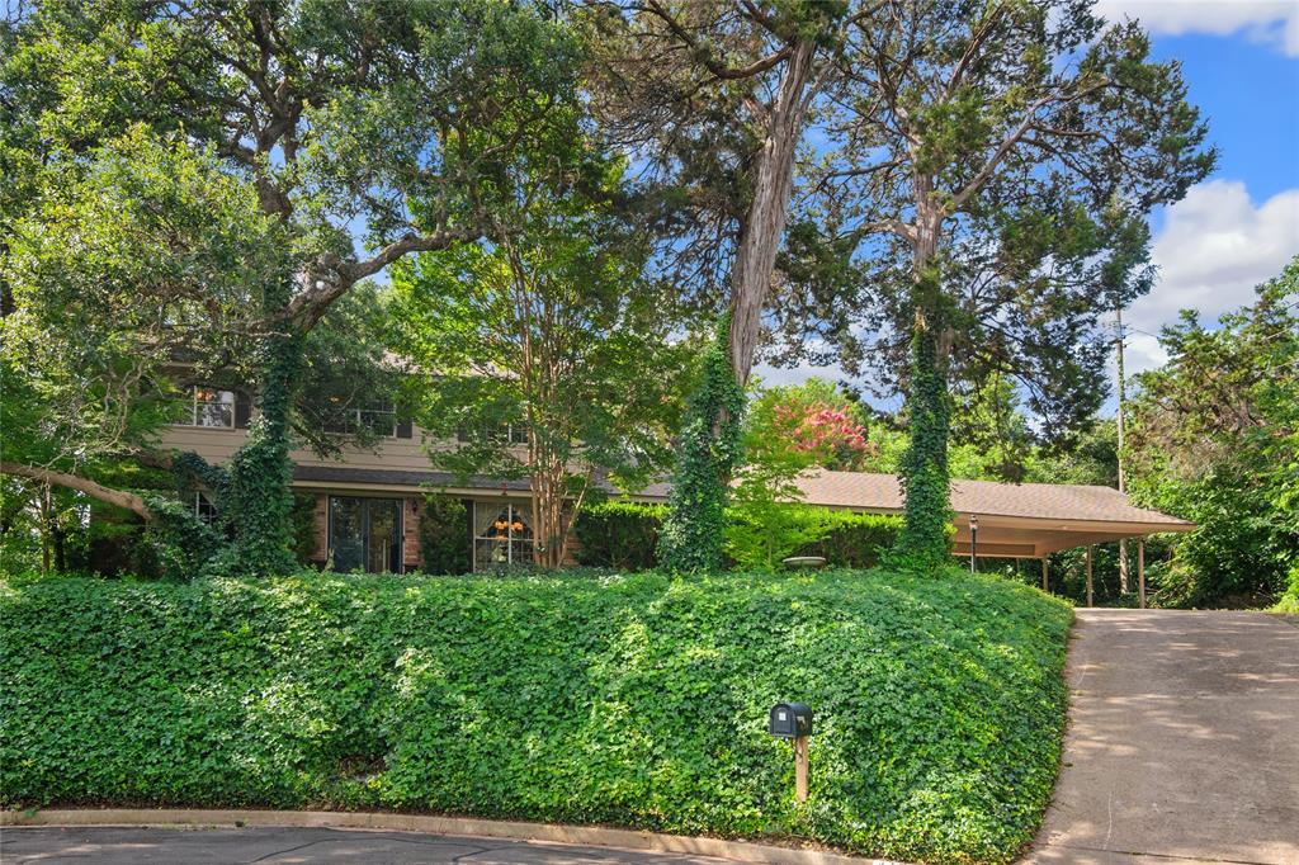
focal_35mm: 24
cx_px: 650
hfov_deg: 73.8
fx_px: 866
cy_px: 432
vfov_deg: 53.1
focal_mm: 16
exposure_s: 1/400
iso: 640
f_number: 7.1
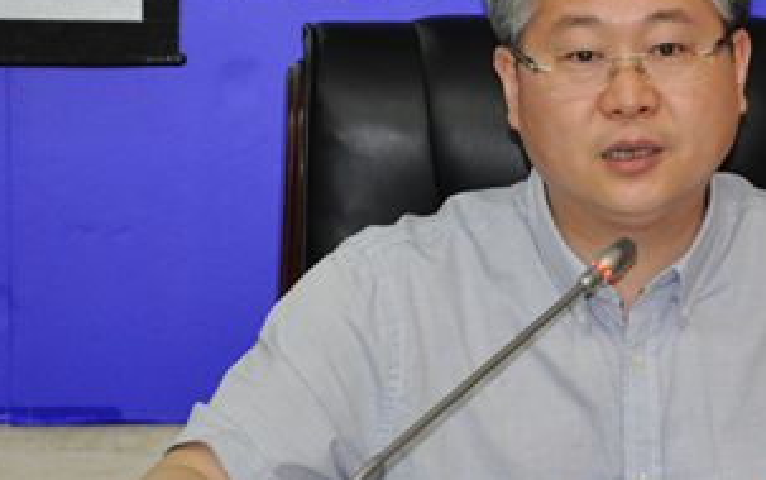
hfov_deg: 7.1
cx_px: 541
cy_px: 284
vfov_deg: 4.4
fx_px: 6185
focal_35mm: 296
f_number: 5.6
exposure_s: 1/60
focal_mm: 98
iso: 1600
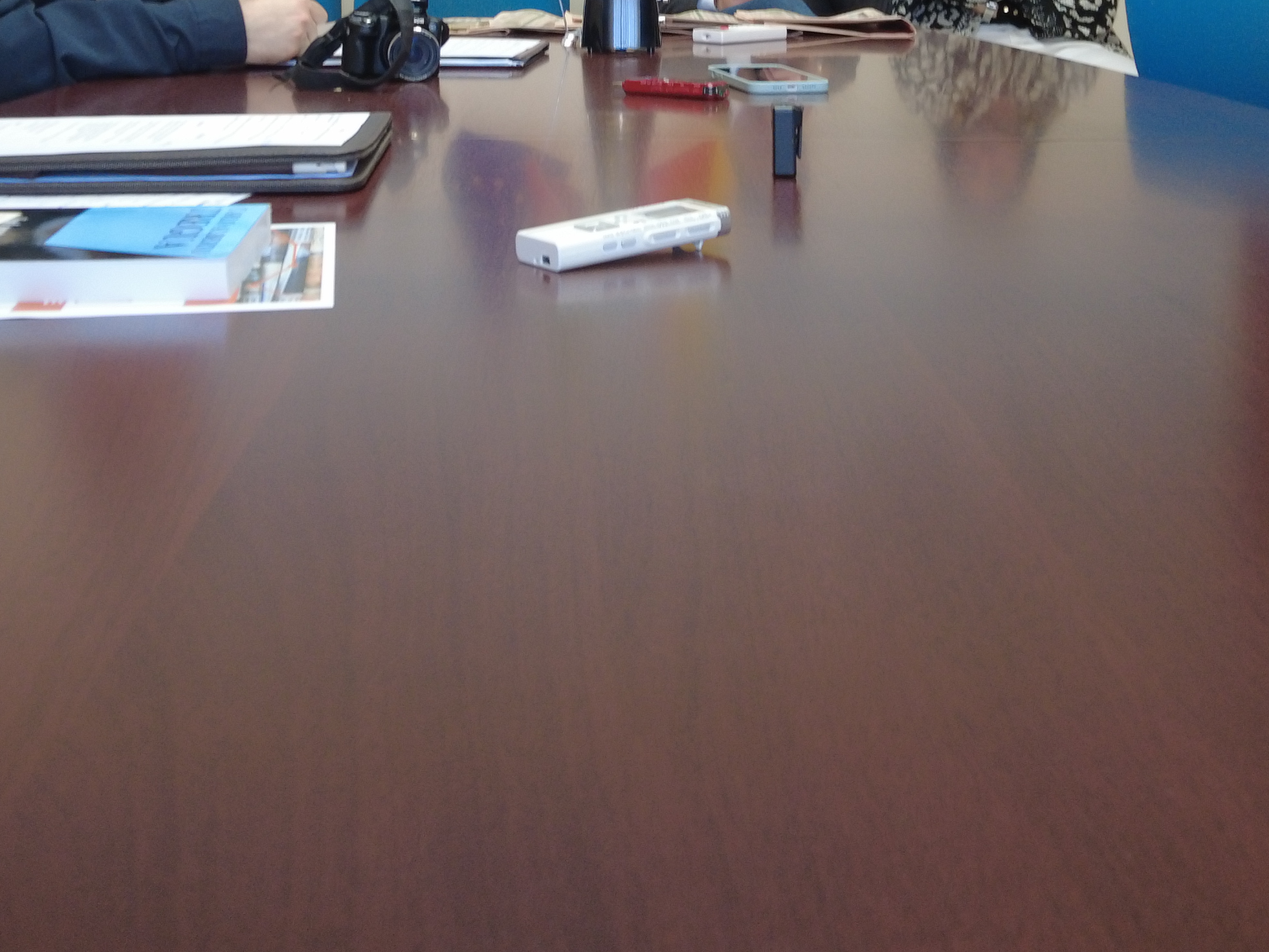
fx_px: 1723
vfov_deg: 27.8
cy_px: -130
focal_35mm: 47
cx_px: 582
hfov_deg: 40.4
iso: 200
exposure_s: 1/15
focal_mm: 4.4
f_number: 1.8
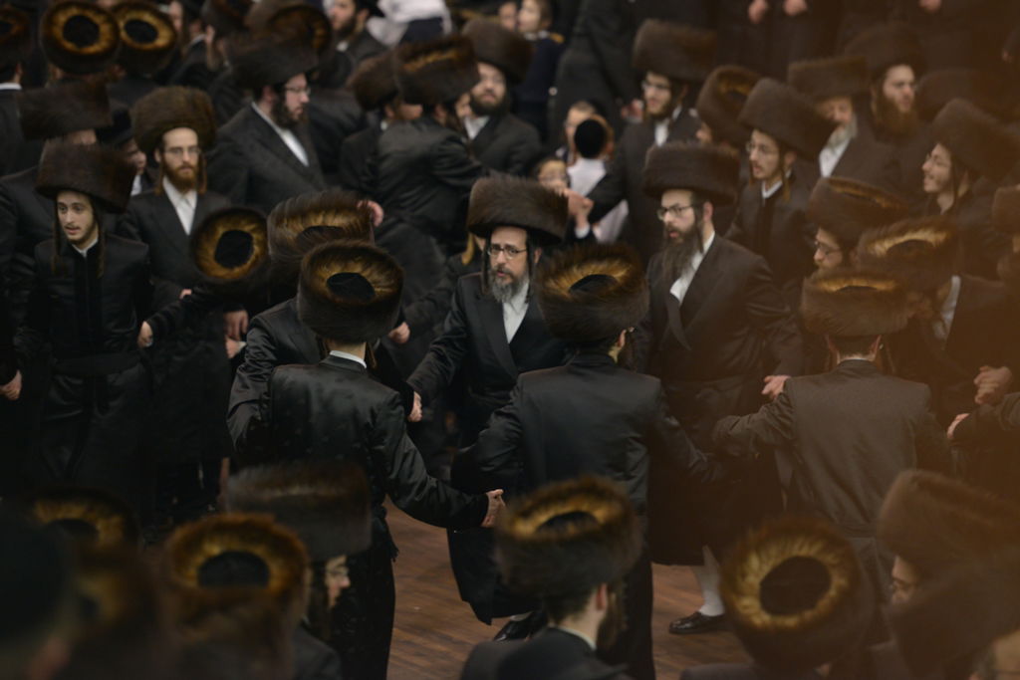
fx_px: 4817
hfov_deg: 12.1
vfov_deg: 8.1
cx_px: 510
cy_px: 340
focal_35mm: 170
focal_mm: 170
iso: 1100
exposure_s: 1/200
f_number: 3.2
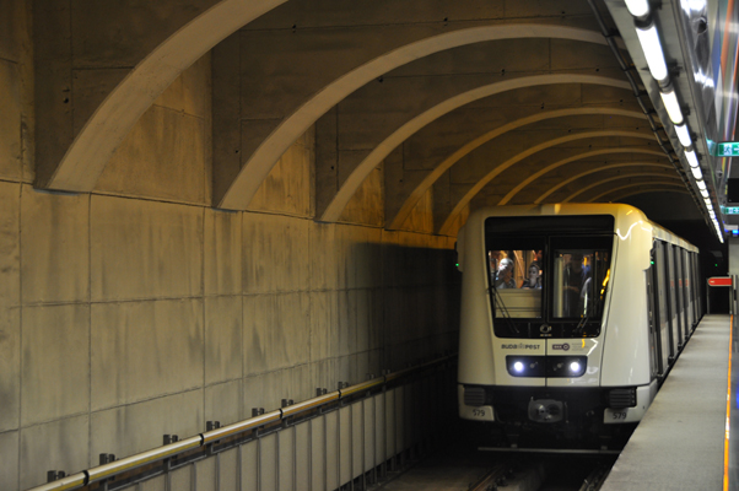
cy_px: 246
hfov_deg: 27.0
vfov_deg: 18.1
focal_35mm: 75
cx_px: 370
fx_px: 1538
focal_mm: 50
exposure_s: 1/60
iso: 400
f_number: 4
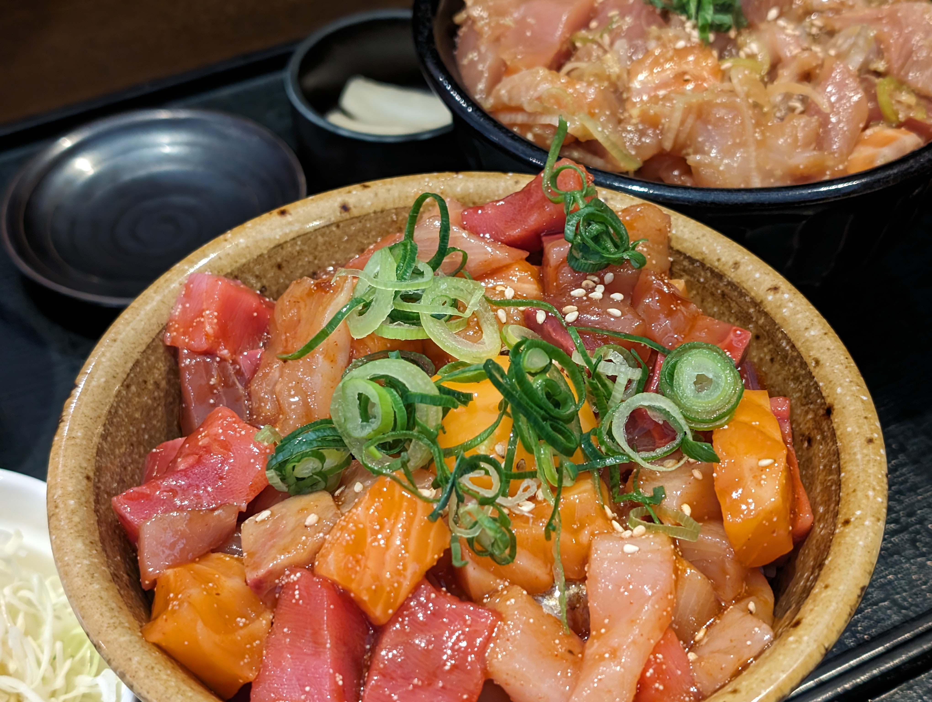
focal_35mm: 49
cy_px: 351
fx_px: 1321
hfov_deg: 38.9
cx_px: 466
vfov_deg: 29.7
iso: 315
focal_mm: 6.9
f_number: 1.68
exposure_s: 1/24
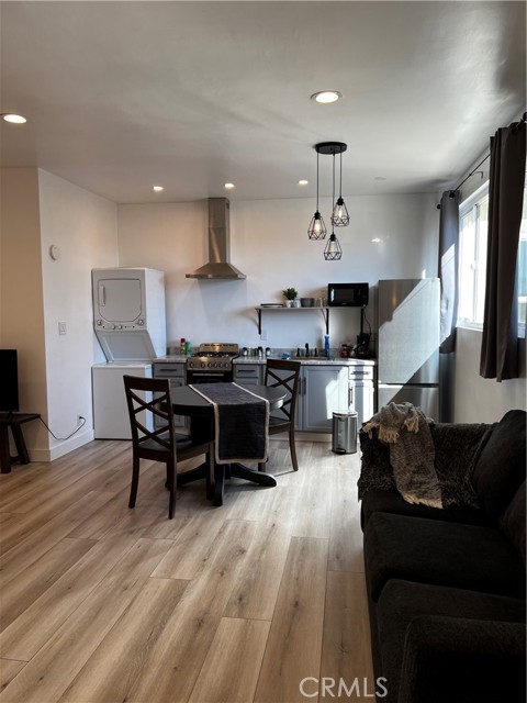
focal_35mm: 26
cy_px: 352
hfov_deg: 53.1
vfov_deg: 67.3
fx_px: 528
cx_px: 264
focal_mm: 5.7
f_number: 1.5
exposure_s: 1/167
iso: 40
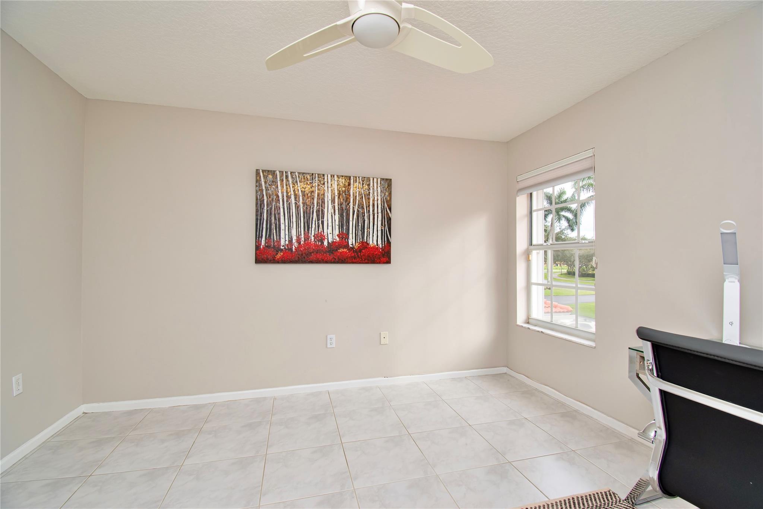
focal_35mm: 15
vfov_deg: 77.3
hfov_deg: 100.4
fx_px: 318
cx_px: 382
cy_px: 254
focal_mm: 10
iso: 400
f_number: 9
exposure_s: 1/100
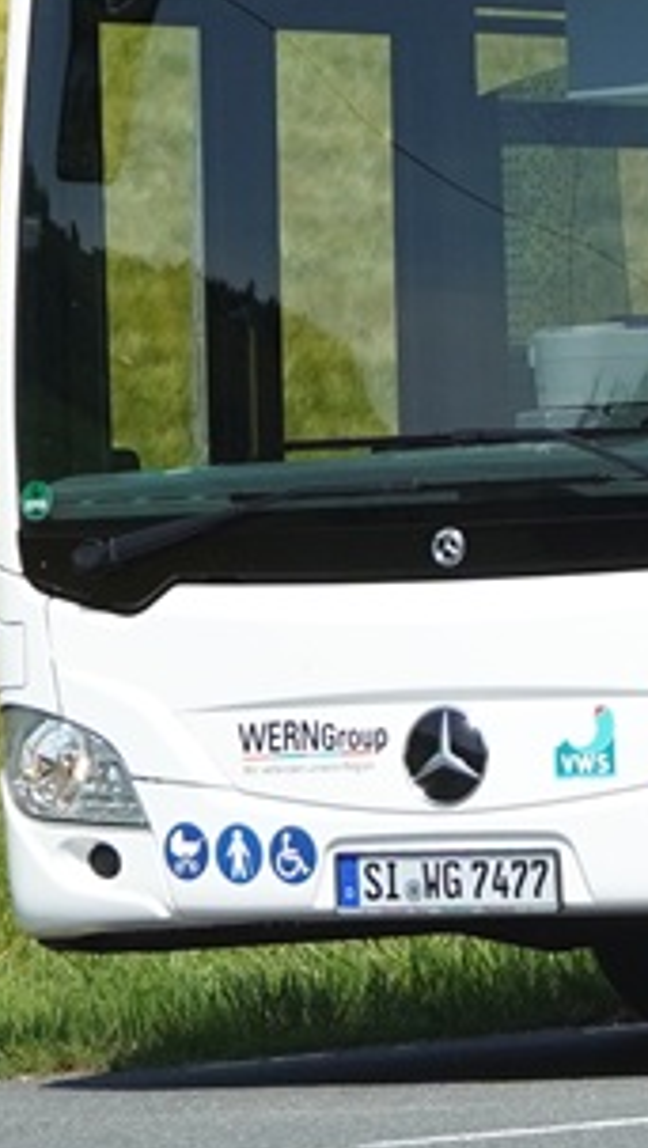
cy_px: -30
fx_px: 9449
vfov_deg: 6.9
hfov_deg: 3.9
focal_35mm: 310
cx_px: 1451
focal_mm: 49
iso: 320
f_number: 5
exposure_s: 1/2000
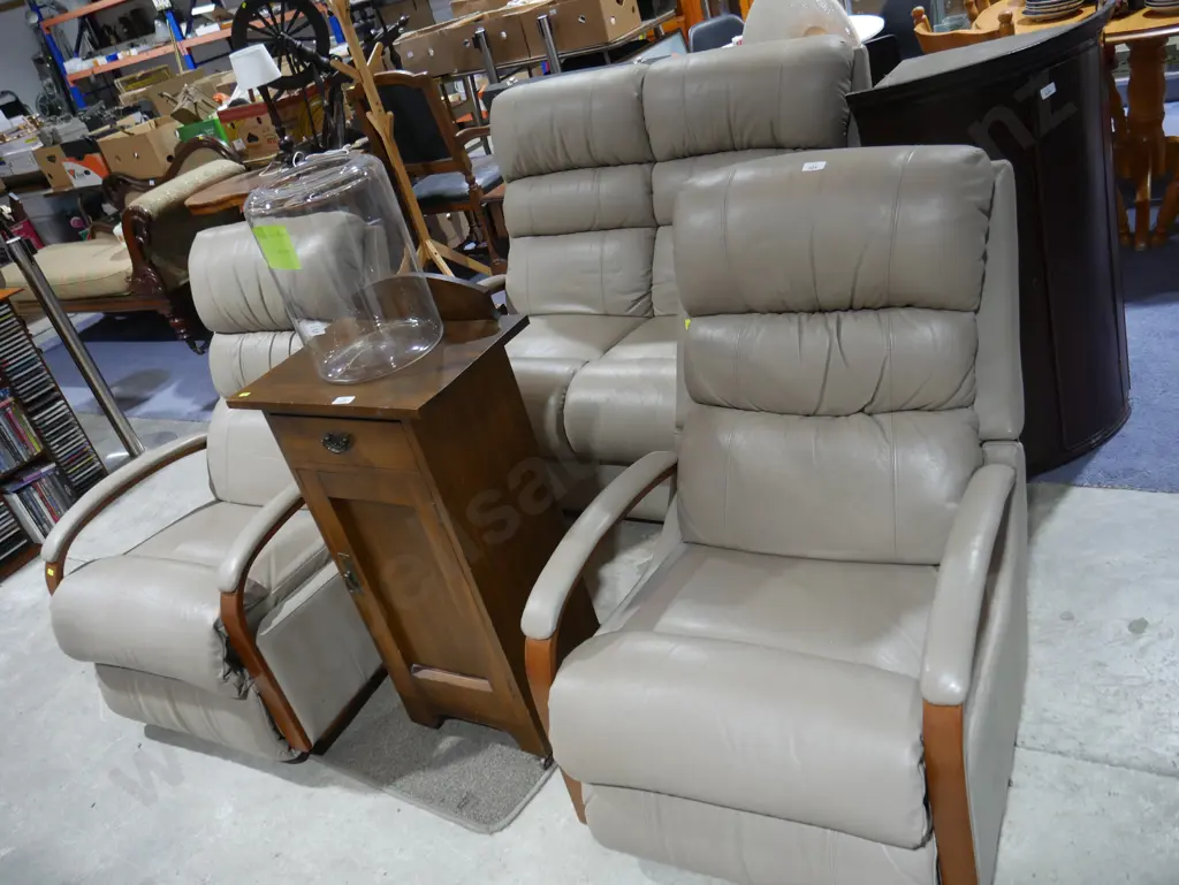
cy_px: 442
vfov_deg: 49.8
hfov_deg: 63.4
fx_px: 954
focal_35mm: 28
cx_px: 590
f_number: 3.5
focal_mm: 14
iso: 500
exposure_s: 1/60
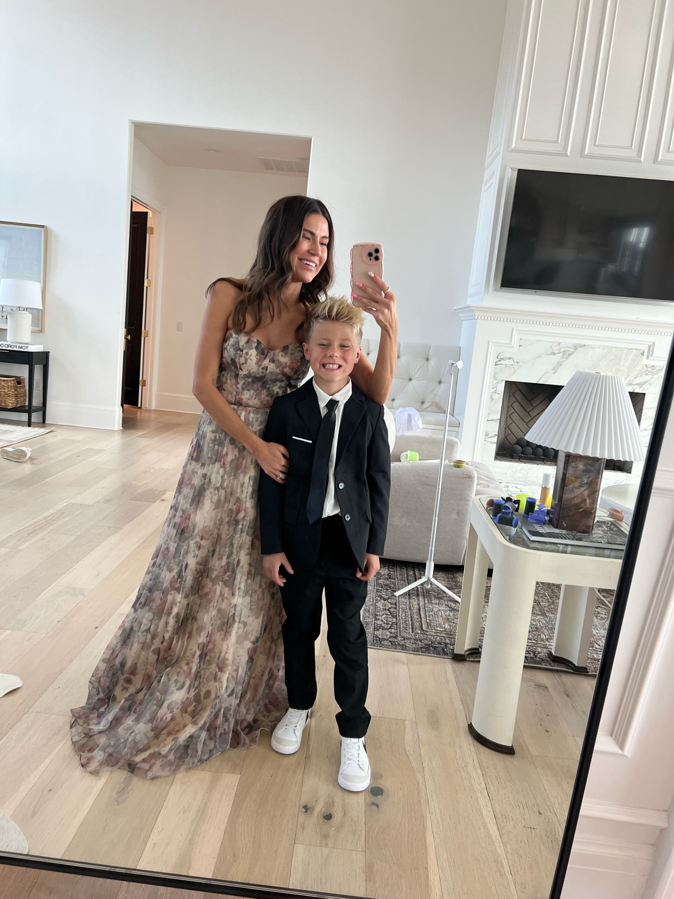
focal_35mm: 26
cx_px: 337
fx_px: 675
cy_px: 450
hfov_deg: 53.0
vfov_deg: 67.3
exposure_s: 1/120
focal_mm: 5.7
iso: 125
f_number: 1.5
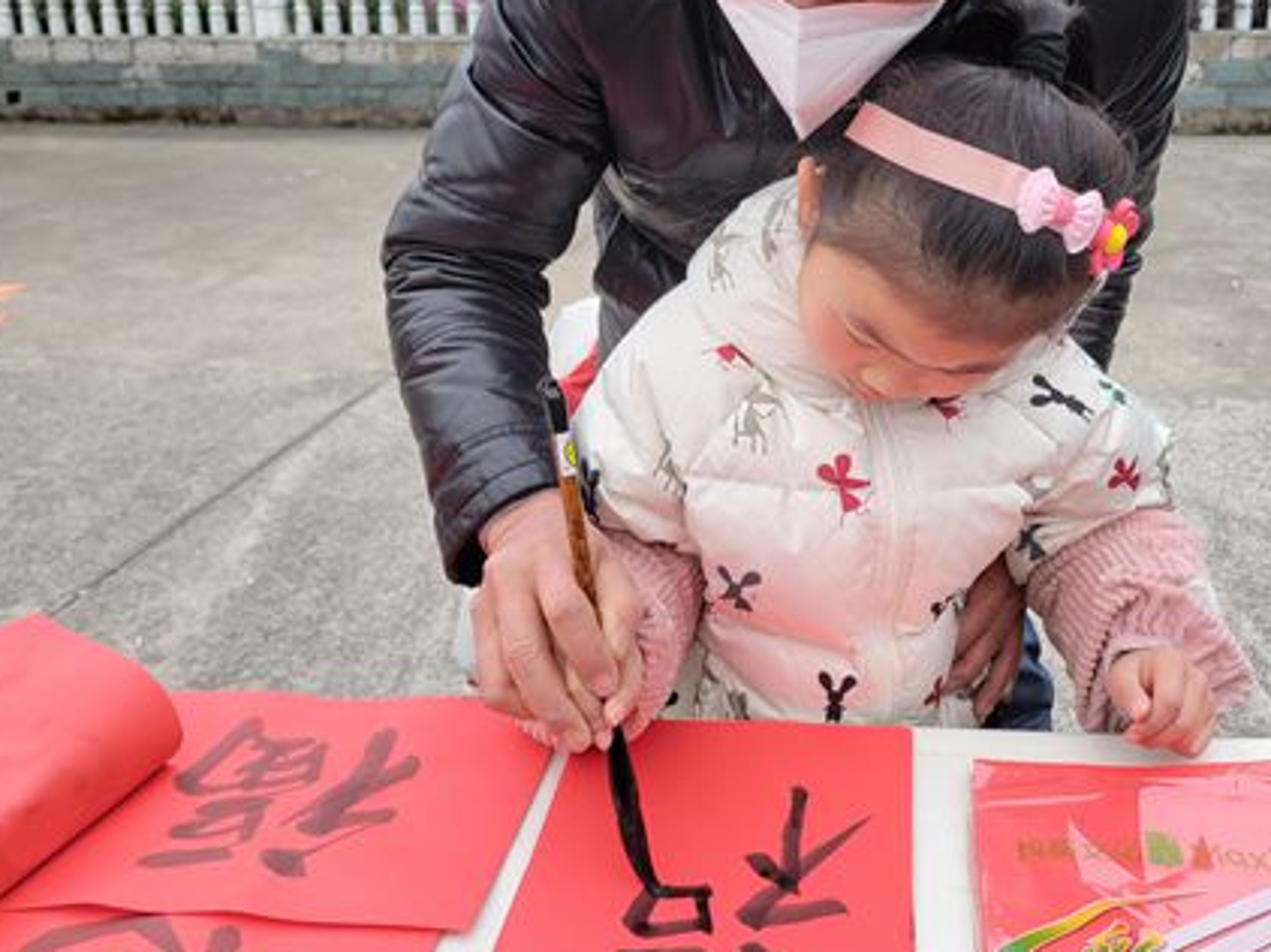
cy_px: 325
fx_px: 1358
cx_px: 786
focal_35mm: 37
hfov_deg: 49.7
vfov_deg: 38.2
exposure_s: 1/591
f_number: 1.8
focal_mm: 5.4
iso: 40
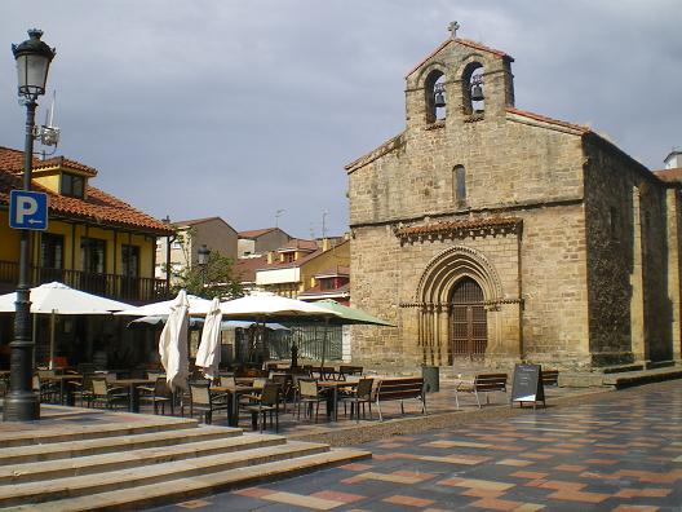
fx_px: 749
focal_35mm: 38
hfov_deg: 49.0
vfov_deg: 37.7
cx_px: 341
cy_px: 256
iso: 64
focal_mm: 6.3
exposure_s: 1/400
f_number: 4.6
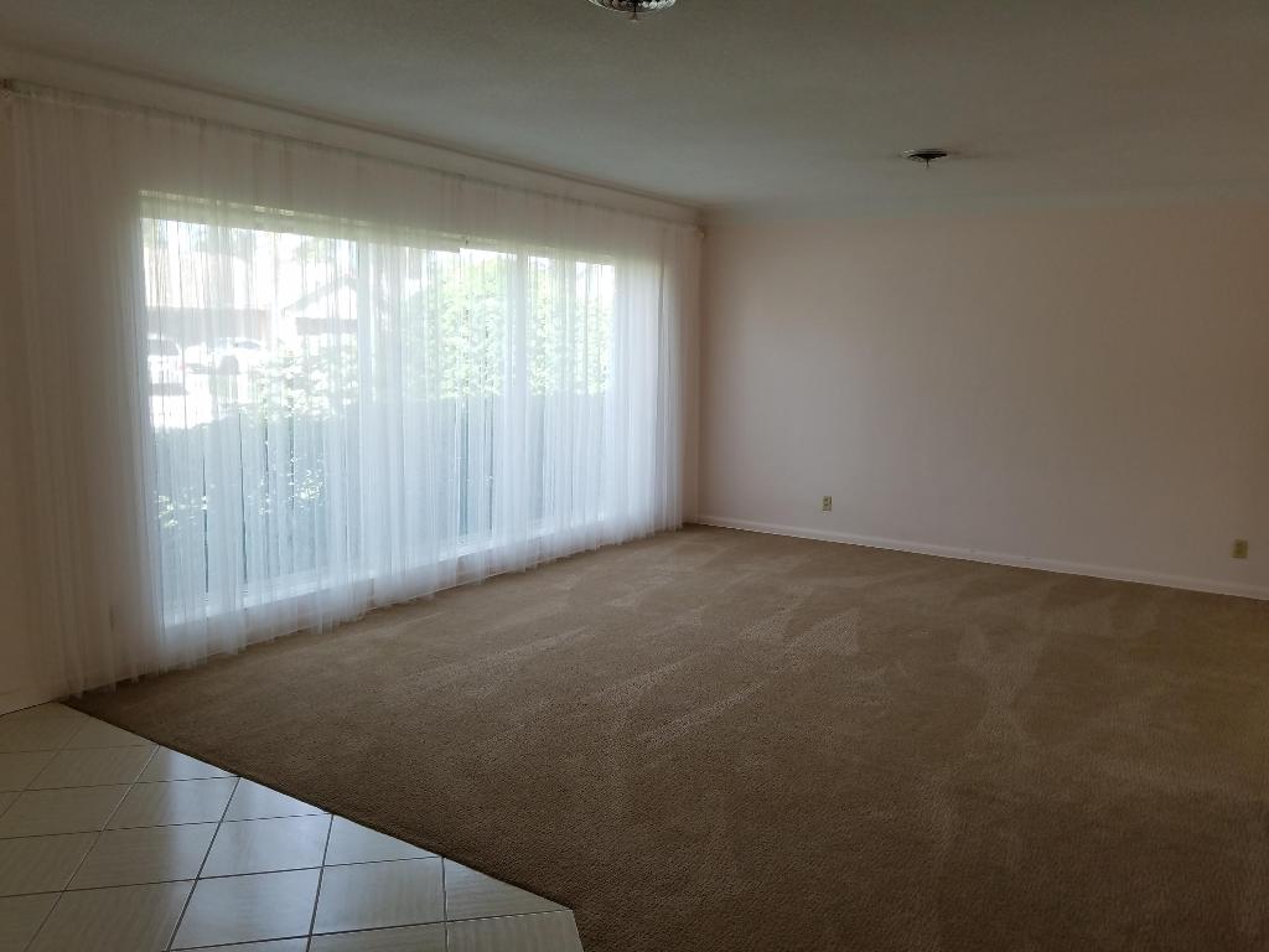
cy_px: 476
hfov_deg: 67.3
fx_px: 953
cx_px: 634
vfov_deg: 53.1
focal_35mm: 26
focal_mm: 4.2
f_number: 1.7
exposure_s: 1/262
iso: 50
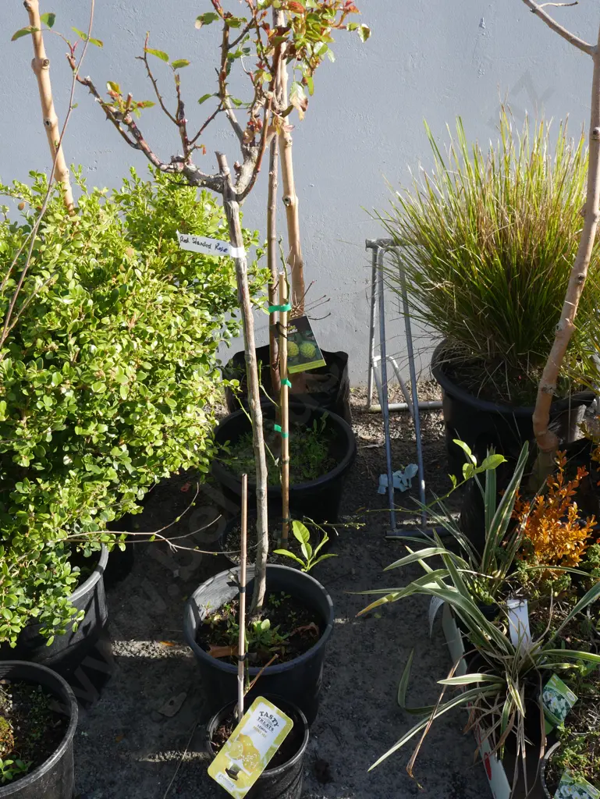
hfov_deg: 34.4
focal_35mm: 42
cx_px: 300
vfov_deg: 44.8
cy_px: 400
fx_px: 970
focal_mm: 21
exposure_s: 1/200
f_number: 7.1
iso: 200
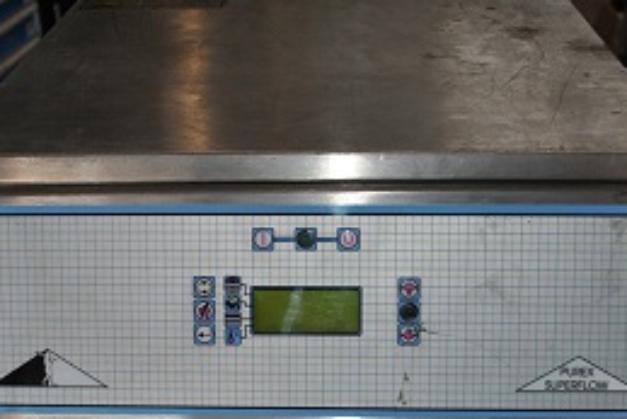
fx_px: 941
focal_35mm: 54
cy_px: 295
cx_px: 307
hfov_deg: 36.9
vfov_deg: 24.9
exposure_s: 1/60
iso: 200
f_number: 4
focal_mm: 24
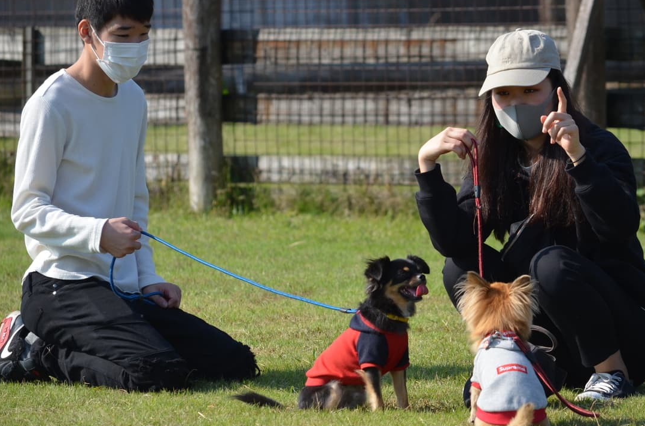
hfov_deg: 6.2
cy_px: 232
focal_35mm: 331
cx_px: 390
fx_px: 5910
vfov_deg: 4.1
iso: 400
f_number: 5.6
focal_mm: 165
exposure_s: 1/2000
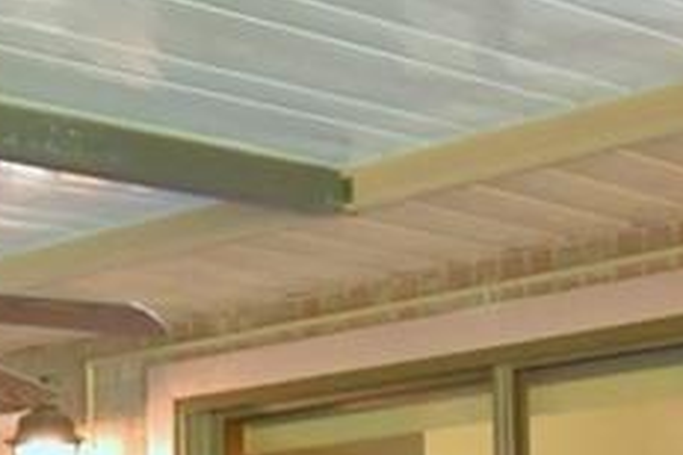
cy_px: 668
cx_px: 145
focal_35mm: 104
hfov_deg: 19.5
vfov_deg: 12.6
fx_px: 1973
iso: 500
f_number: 4.5
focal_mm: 10
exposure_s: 1/30
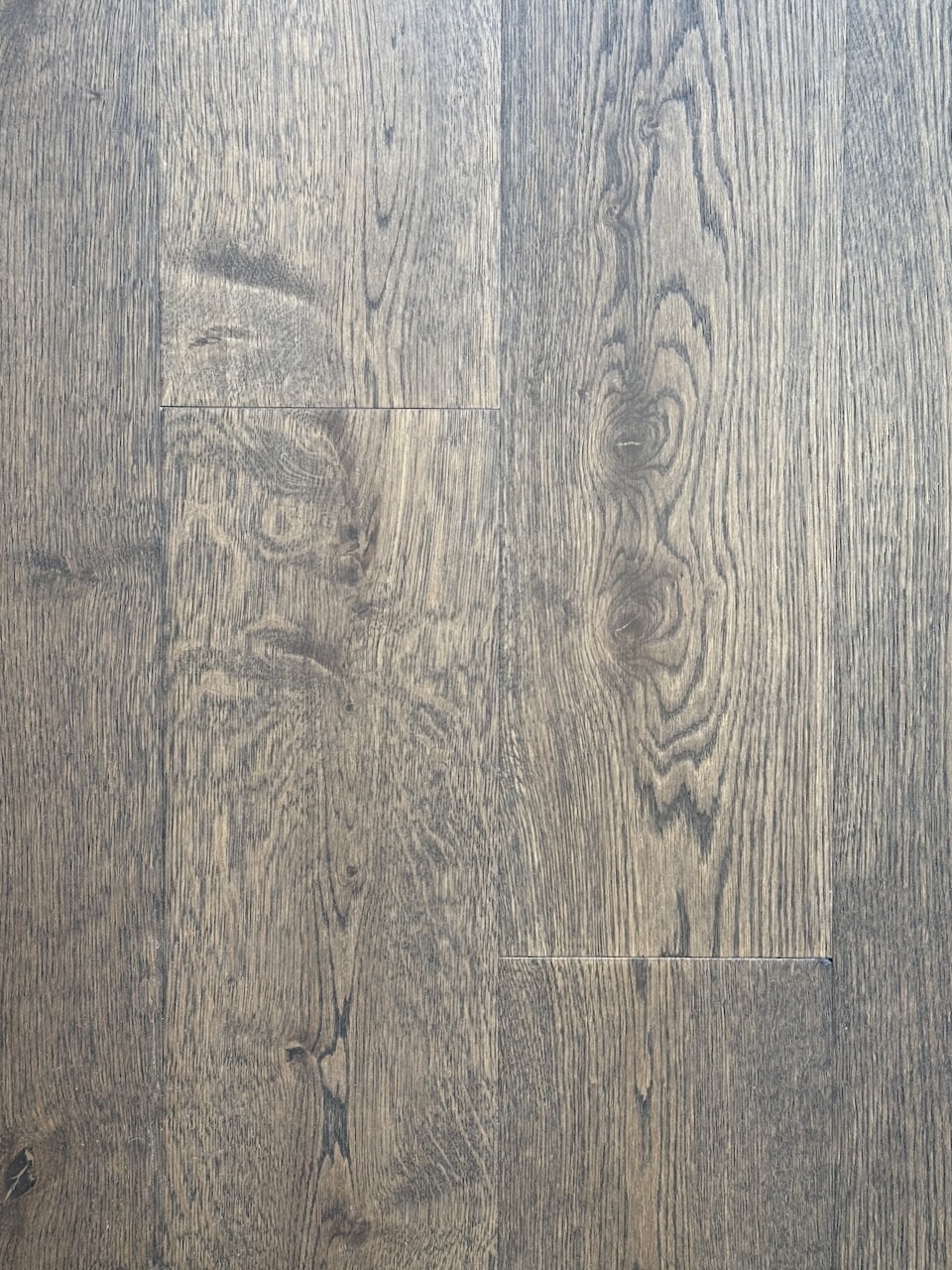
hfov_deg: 30.3
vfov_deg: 39.7
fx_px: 1760
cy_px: 635
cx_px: 476
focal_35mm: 48
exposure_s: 1/50
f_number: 1.78
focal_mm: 6.76
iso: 50
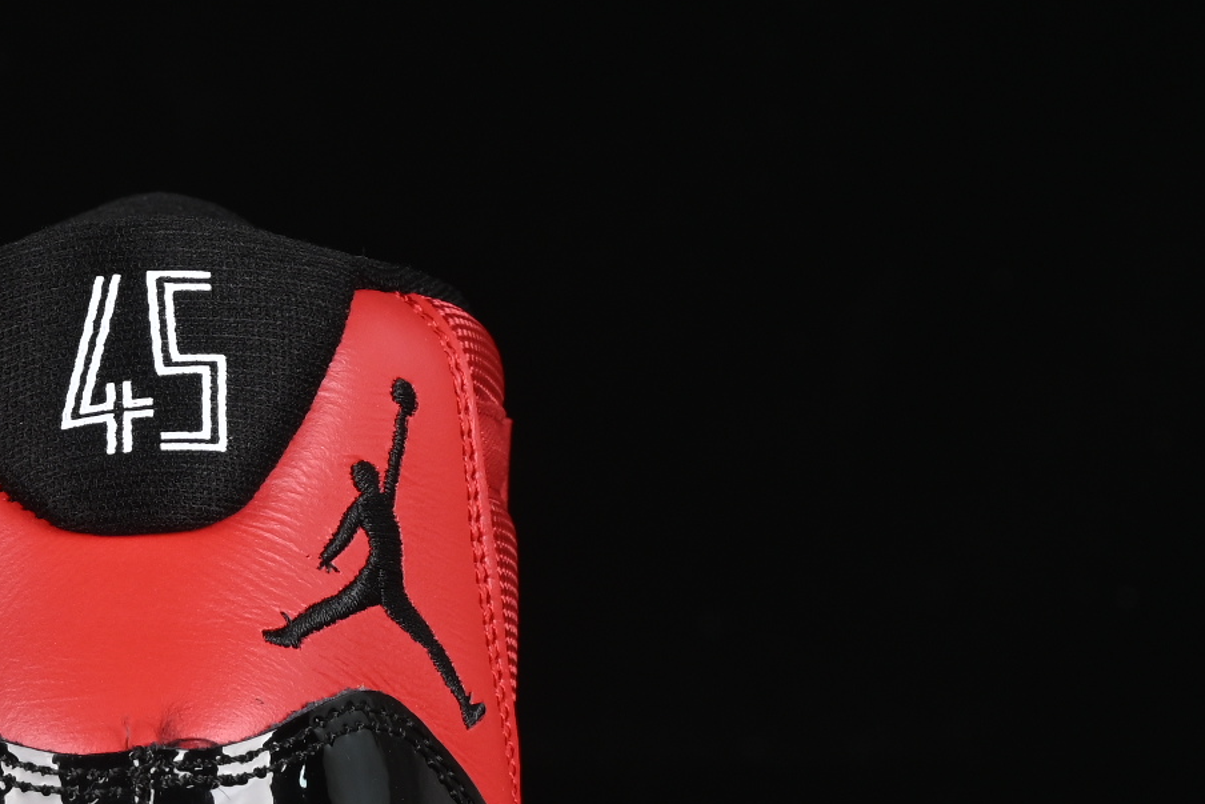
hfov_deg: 8.8
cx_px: -215
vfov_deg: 5.9
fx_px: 7733
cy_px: 748
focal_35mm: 231
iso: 160
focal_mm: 50
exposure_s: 1/60
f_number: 7.1
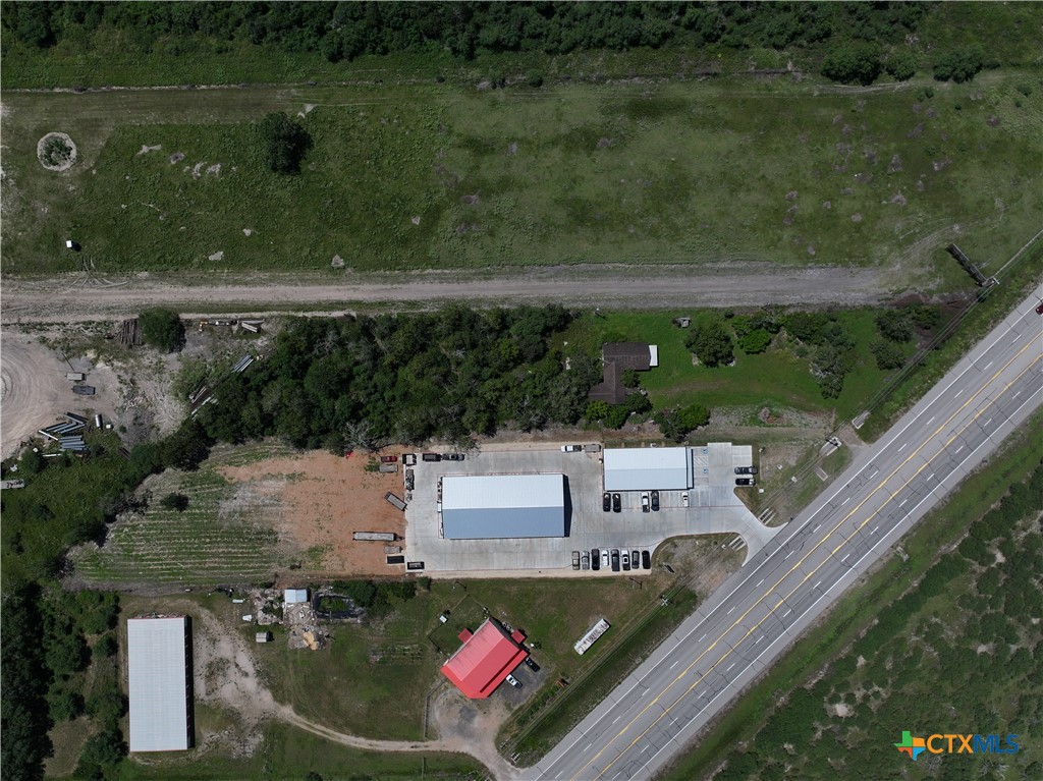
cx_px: 522
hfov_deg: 71.6
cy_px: 390
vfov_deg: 56.8
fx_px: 723
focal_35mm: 24
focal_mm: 12.29
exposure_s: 1/500
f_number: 2.8
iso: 110
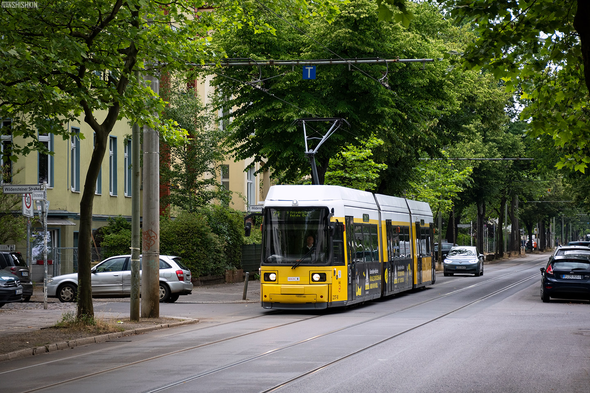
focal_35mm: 99
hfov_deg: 20.6
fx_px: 1622
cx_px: 295
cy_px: 196
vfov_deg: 13.8
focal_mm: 66
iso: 250
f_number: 5
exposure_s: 1/160
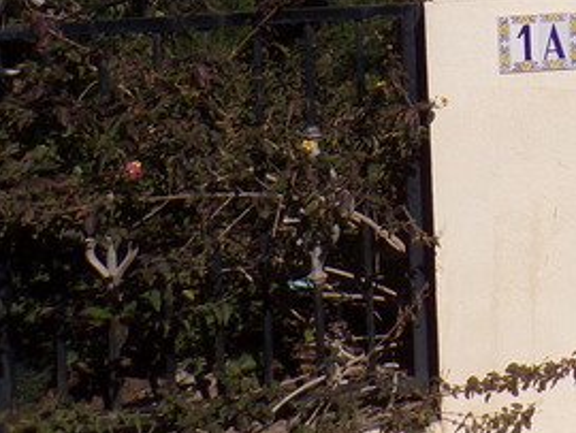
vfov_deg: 17.5
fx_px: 1332
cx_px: 924
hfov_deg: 20.1
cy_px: -108
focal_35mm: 80
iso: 80
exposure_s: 1/850
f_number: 5.8
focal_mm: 4.3
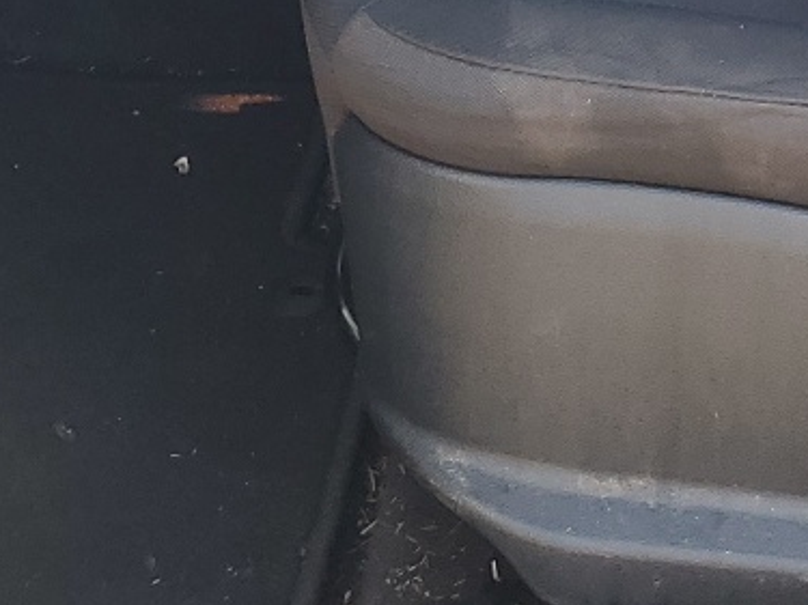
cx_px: 804
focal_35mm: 111
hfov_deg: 17.3
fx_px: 2590
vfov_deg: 11.7
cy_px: -685
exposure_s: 1/120
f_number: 1.5
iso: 50
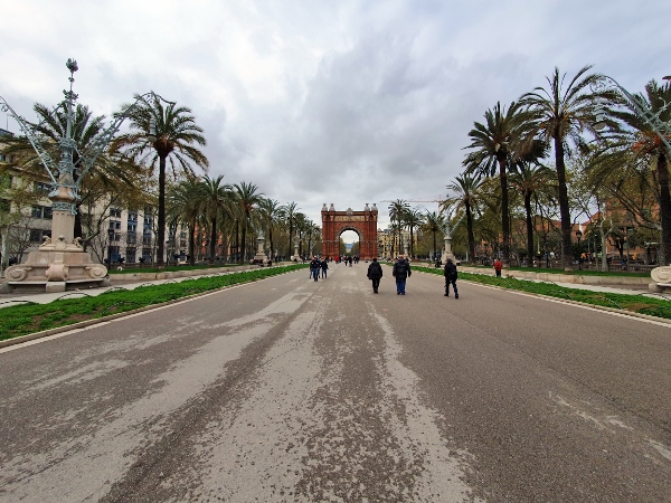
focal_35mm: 13
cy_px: 252
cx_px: 336
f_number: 2.2
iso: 50
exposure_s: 1/1368
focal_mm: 1.8
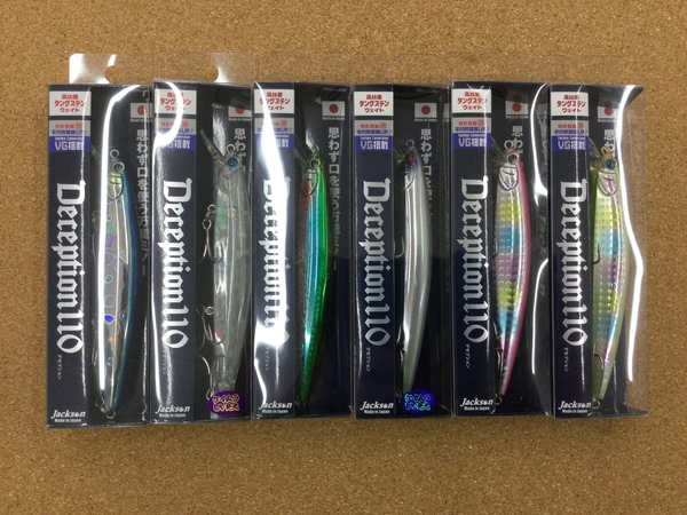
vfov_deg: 45.4
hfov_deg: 58.4
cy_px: 258
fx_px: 615
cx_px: 344
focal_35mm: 31
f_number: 2.4
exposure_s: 1/30
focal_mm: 3.3
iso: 32
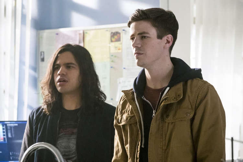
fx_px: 1255
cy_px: 81
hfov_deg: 11.1
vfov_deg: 7.4
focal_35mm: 186
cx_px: 122
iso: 6400
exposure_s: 1/200
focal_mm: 124.3
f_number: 5
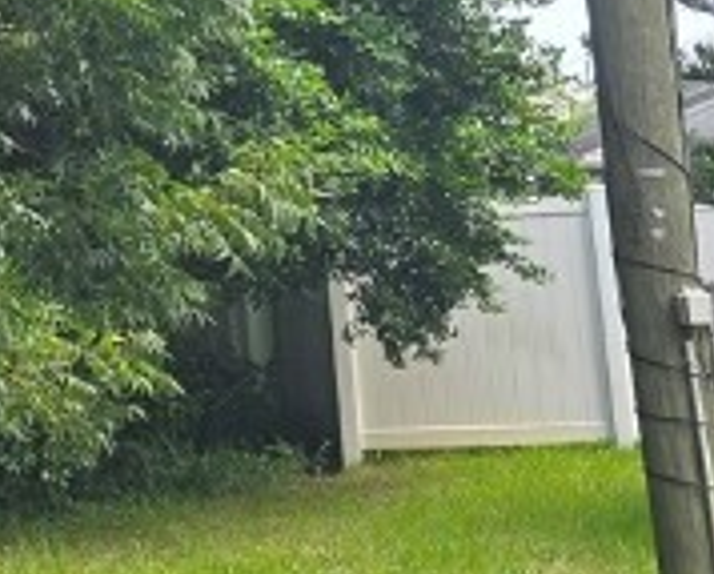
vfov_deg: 11.5
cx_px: -911
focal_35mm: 129
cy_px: -257
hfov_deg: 12.3
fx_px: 2730
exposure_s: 1/262
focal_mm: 6.3
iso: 12
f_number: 1.7
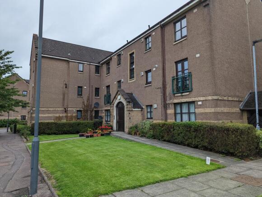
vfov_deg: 57.0
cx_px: 131
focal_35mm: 24
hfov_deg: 71.5
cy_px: 98
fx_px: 182
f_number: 1.85
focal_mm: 6.81
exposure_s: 1/1715
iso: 40
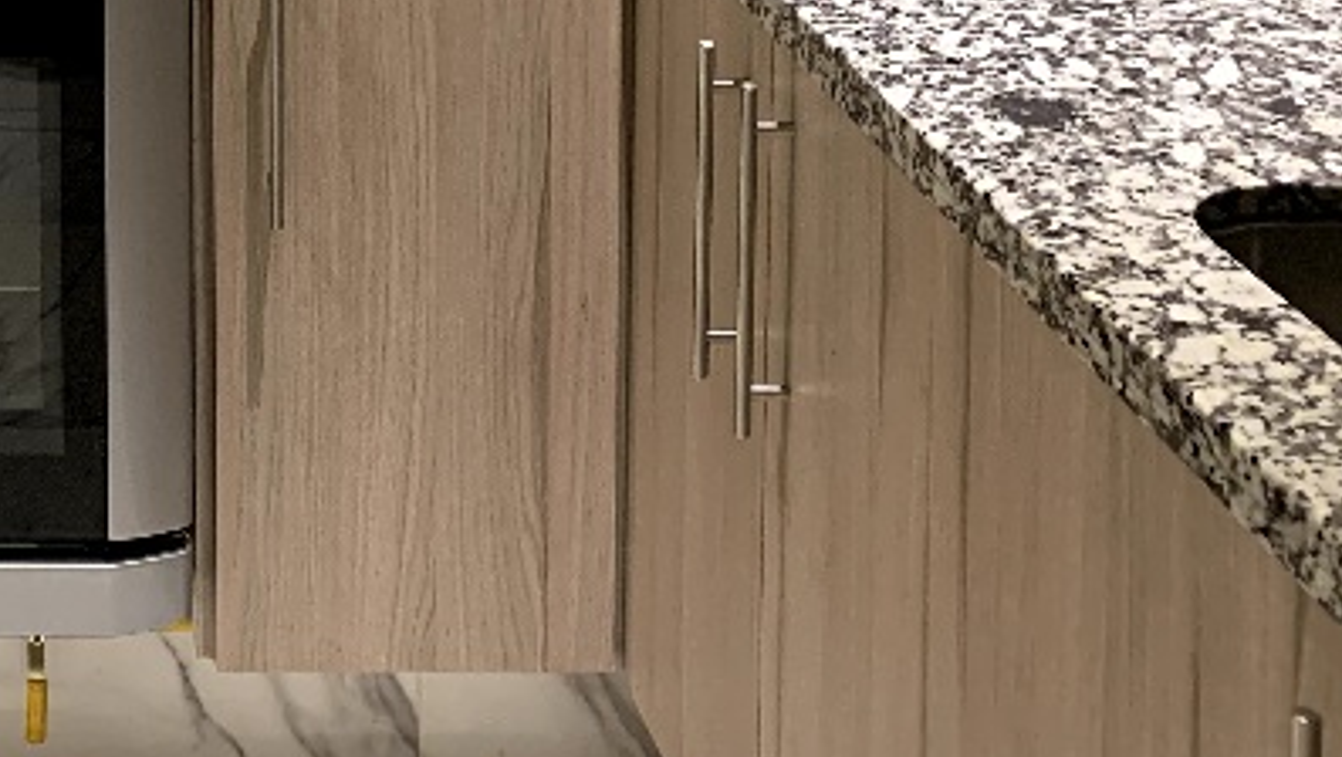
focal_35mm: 76
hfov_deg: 25.7
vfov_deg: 14.2
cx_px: -152
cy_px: -564
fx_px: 2706
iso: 250
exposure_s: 1/60
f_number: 1.8
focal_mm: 4.25
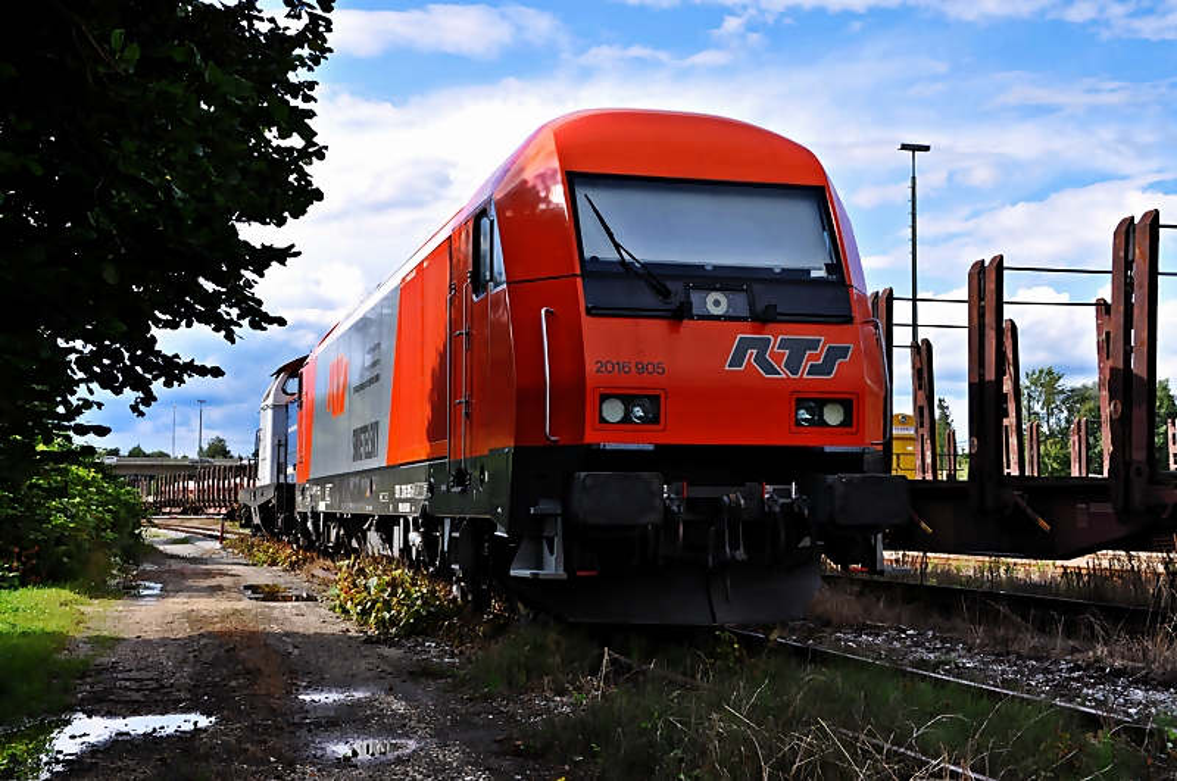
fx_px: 1469
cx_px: 588
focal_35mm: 45
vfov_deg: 29.8
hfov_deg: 43.7
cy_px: 390
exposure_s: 1/125
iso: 200
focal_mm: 30
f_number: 11
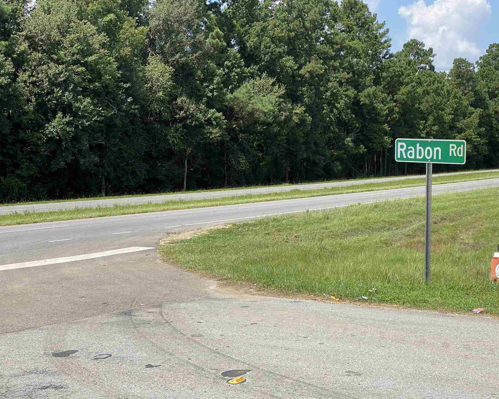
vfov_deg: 27.6
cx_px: 268
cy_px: 200
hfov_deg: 34.1
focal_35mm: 55
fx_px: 812
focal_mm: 6
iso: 20
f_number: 2
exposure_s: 1/1712
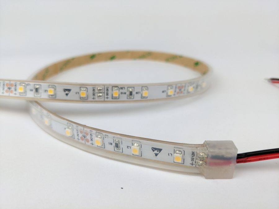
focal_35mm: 27
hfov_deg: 65.3
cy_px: 104
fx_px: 218
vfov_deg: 51.4
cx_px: 140
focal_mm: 4.38
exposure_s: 1/151
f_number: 1.73
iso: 43
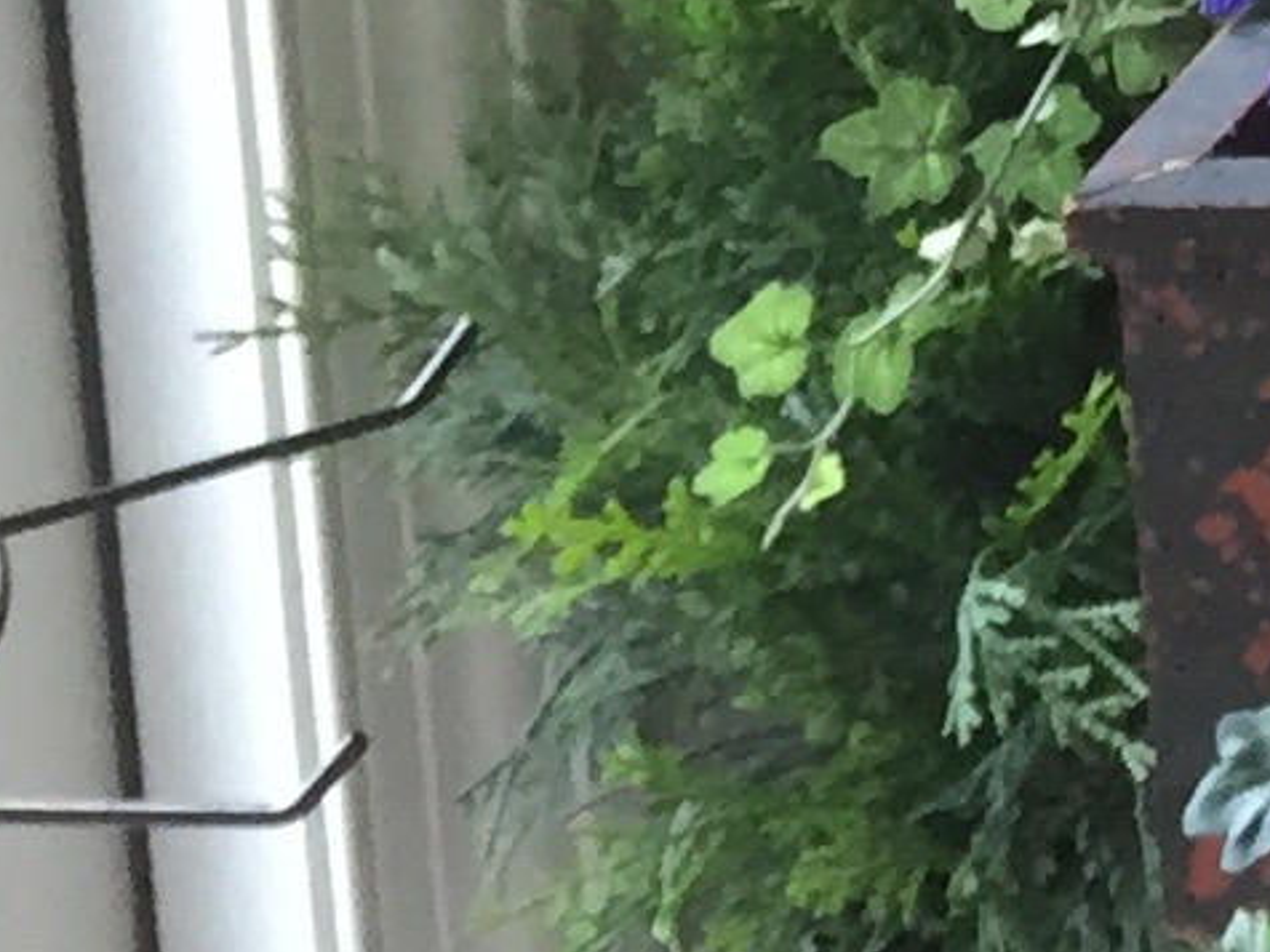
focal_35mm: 199
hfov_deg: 8.6
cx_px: 3522
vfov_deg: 6.9
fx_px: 7301
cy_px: -1565
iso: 32
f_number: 2.2
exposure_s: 1/30
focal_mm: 4.15
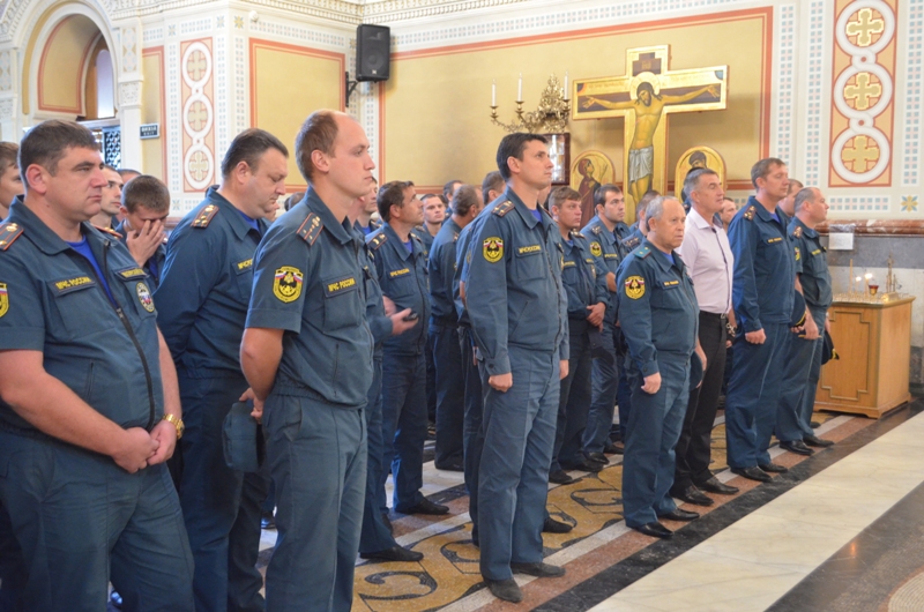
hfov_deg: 49.6
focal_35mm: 39
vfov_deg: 34.1
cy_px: 306
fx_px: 999
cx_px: 462
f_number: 4.2
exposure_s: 1/20
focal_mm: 26
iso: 3200
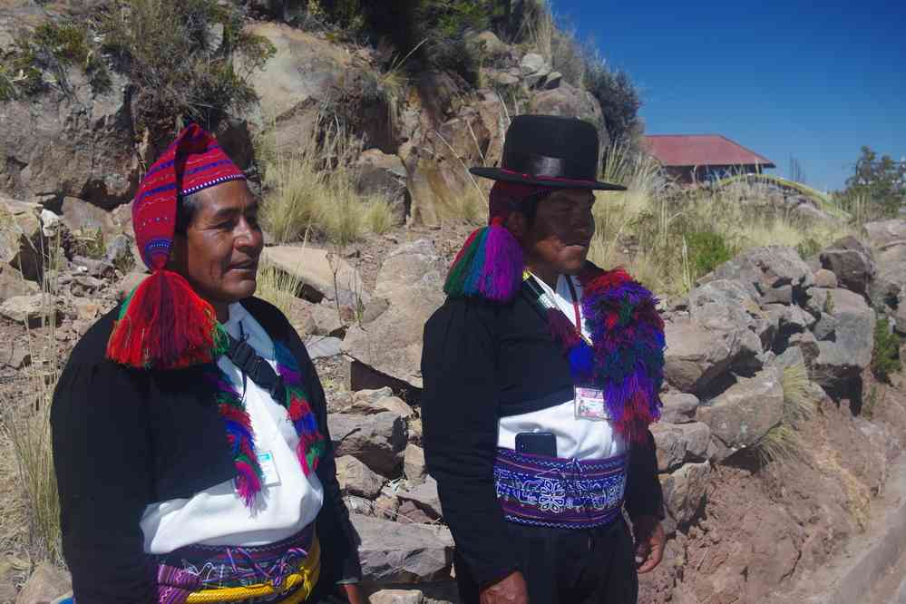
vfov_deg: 31.9
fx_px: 1057
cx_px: 453
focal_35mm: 42
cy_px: 302
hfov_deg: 46.4
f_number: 5
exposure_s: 1/180
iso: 100
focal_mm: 28
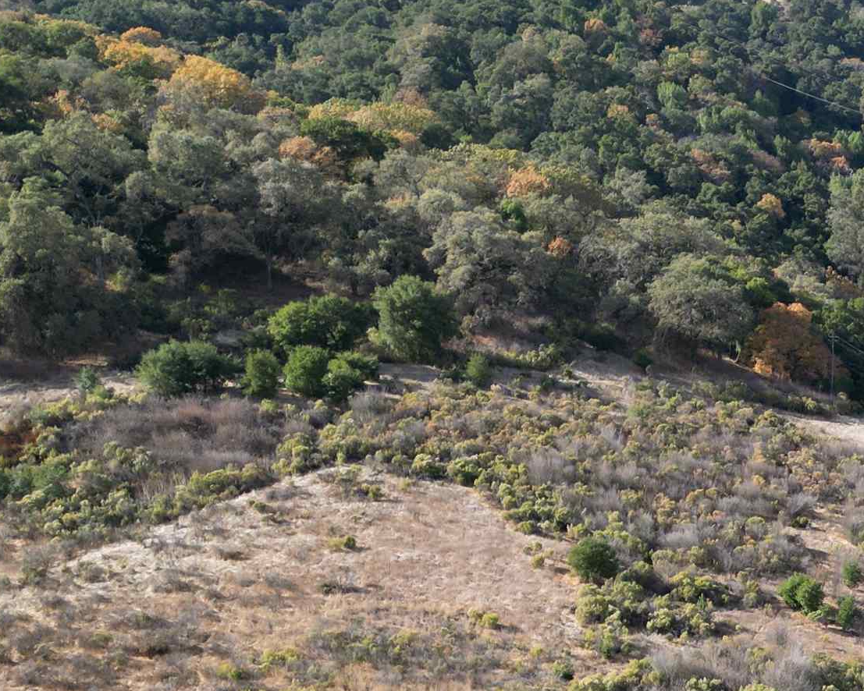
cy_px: 697
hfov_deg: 25.5
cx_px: 1090
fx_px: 1662
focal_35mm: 65
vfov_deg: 22.6
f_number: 1.7
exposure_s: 1/1600
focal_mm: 6.72
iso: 200
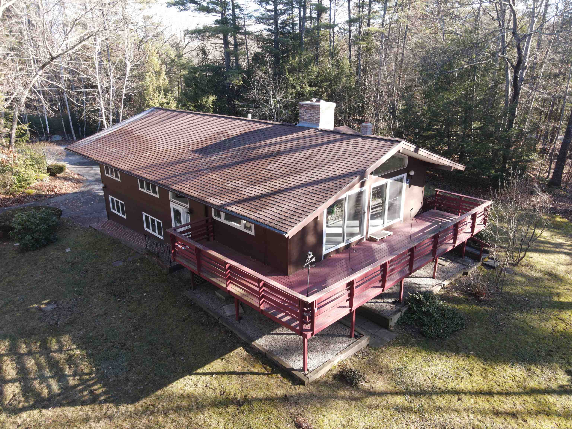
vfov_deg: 56.8
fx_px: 397
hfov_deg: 71.6
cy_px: 214
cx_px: 286
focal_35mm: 24
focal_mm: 4.5
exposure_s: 1/60
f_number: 2.8
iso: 100
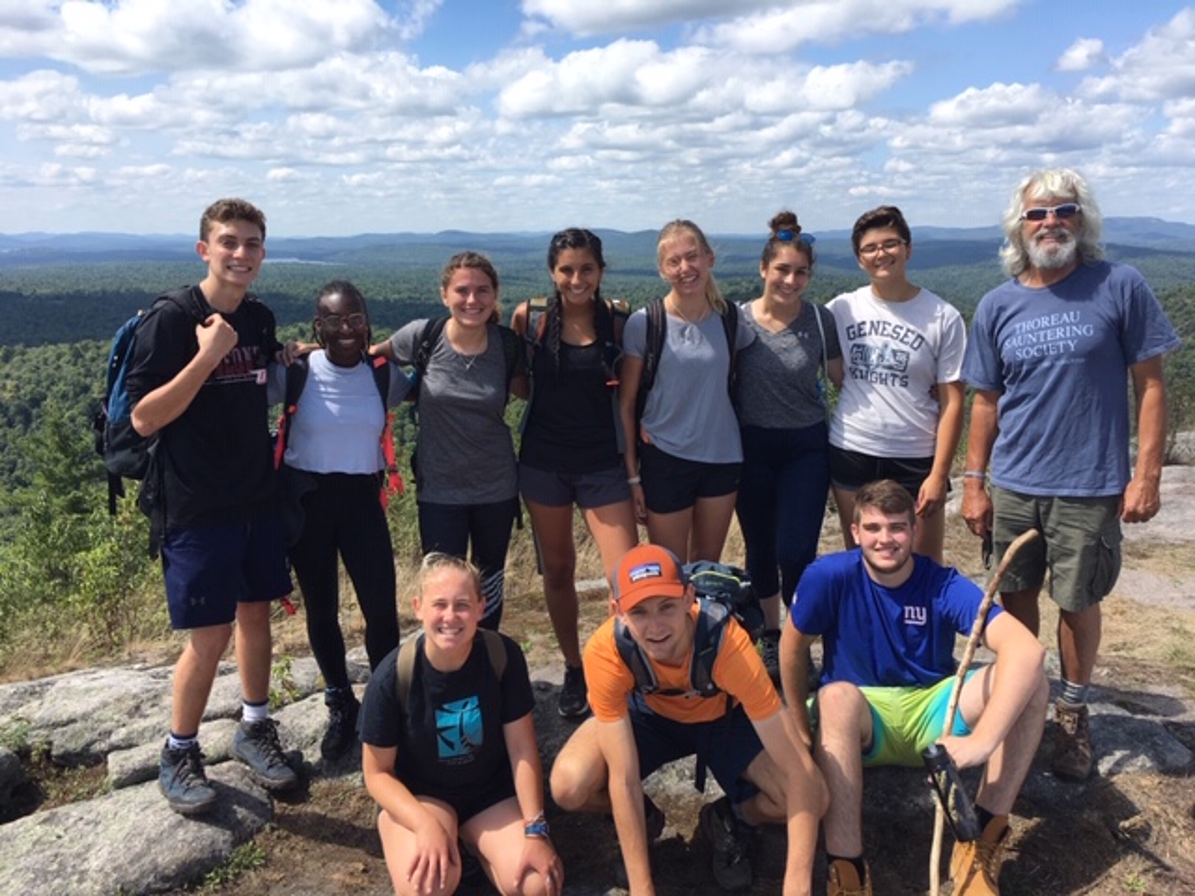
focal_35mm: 29
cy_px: 448
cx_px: 598
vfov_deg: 48.2
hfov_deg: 61.7
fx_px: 1001
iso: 25
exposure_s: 1/1221
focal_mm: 4.15
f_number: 2.2
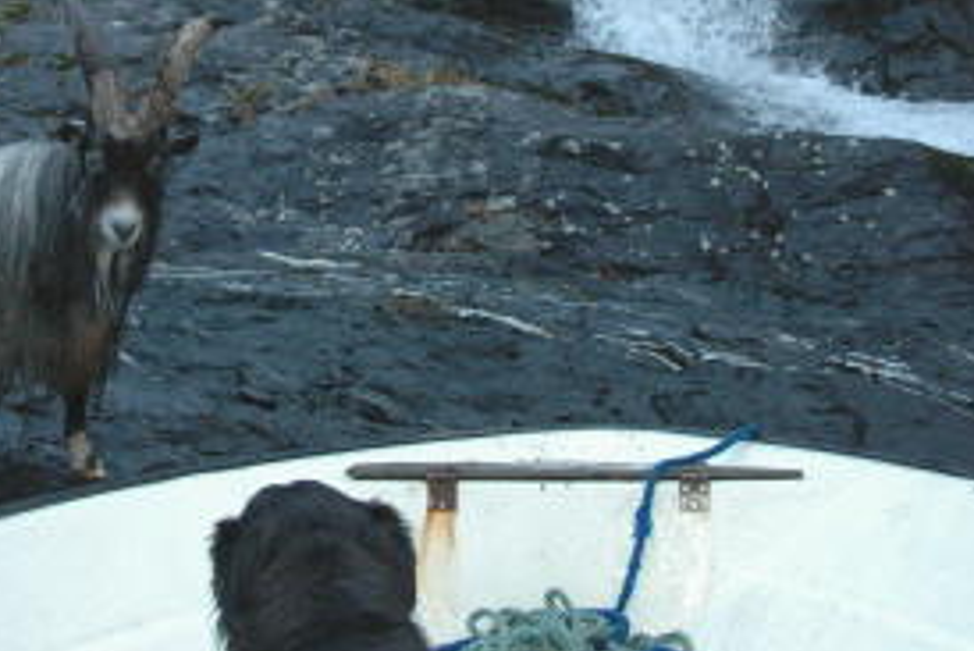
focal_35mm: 62
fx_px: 1678
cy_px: 155
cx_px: 411
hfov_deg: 32.3
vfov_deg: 21.7
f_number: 4
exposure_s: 1/125
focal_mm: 20
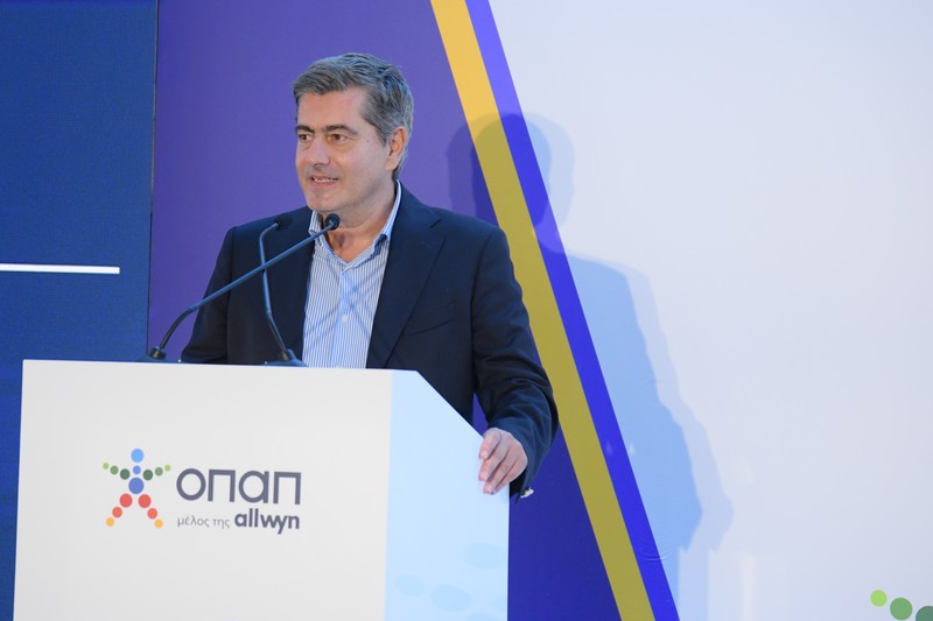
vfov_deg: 7.6
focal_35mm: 180
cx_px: 364
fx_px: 4664
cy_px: 325
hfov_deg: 11.4
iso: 2000
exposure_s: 1/250
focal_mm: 120
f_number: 4
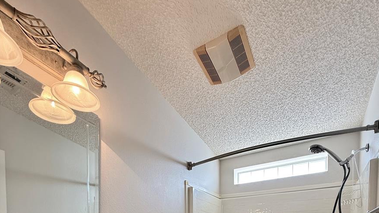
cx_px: 194
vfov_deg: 39.8
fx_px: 211
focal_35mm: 21
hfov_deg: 83.8
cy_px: 250
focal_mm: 2.22
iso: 160
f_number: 2.2
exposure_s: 1/120
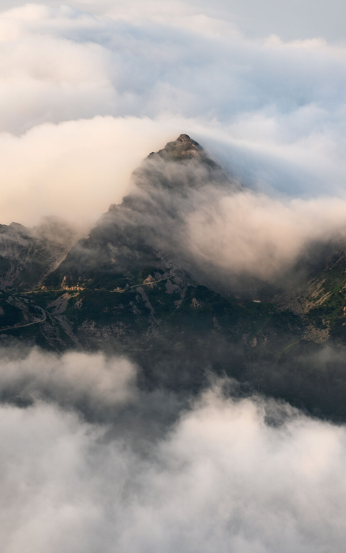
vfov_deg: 13.0
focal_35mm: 161
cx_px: 207
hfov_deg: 8.1
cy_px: 277
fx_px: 2429
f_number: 7.1
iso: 100
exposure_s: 1/125
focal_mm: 105
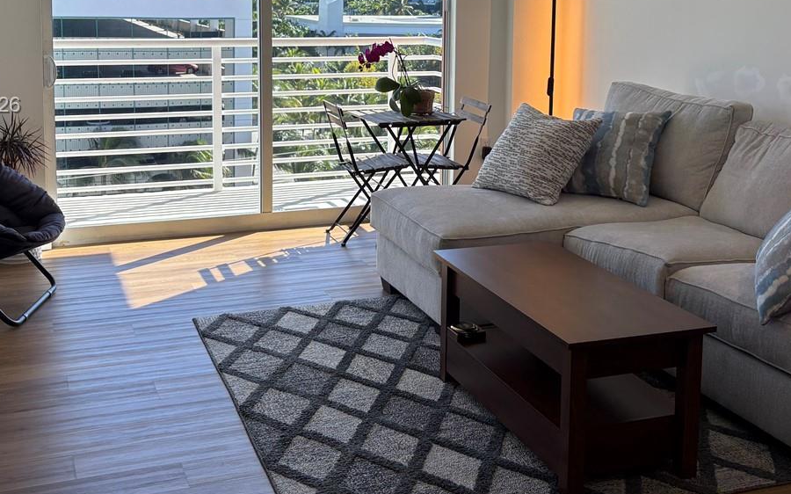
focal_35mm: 49
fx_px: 1056
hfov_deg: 41.0
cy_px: 106
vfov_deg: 25.9
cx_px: 450
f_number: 1.6
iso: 50
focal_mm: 5.96
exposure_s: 1/346
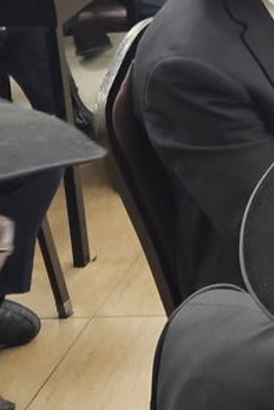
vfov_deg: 16.3
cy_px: -233
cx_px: 720
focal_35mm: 113
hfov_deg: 10.1
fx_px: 1287
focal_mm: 6.3
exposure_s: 1/60
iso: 500
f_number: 1.7
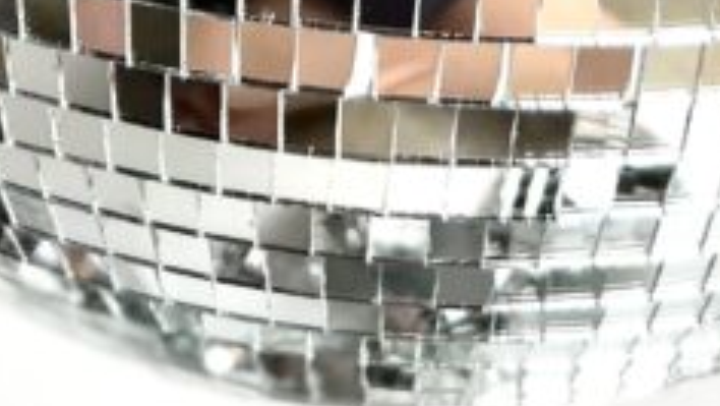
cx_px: 424
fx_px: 2349
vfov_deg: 8.7
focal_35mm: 123
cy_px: -647
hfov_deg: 17.4
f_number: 1.5
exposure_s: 1/120
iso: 64
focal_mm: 5.7
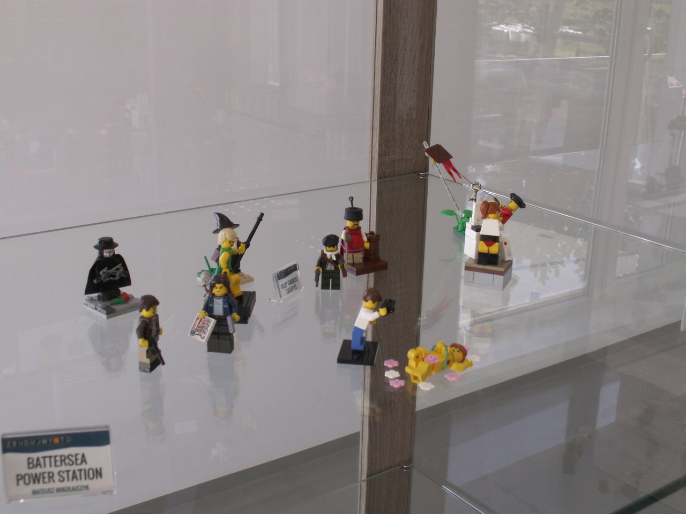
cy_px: 257
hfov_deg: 42.1
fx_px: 892
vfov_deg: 32.2
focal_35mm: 45
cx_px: 343
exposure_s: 1/50
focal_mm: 7.48
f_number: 4.5
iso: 50
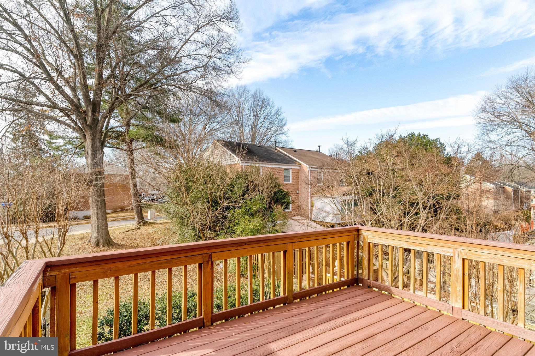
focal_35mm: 17
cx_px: 268
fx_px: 253
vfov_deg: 70.4
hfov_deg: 93.3
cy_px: 178
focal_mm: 17
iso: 1250
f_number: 8
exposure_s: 1/640
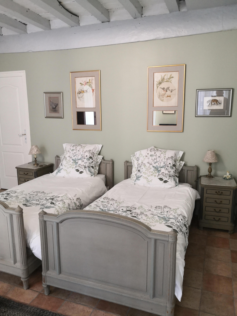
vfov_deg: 65.3
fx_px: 246
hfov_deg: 51.4
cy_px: 158
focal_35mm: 27
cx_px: 118
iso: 200
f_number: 1.6
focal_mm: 3.95
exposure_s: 1/33.3
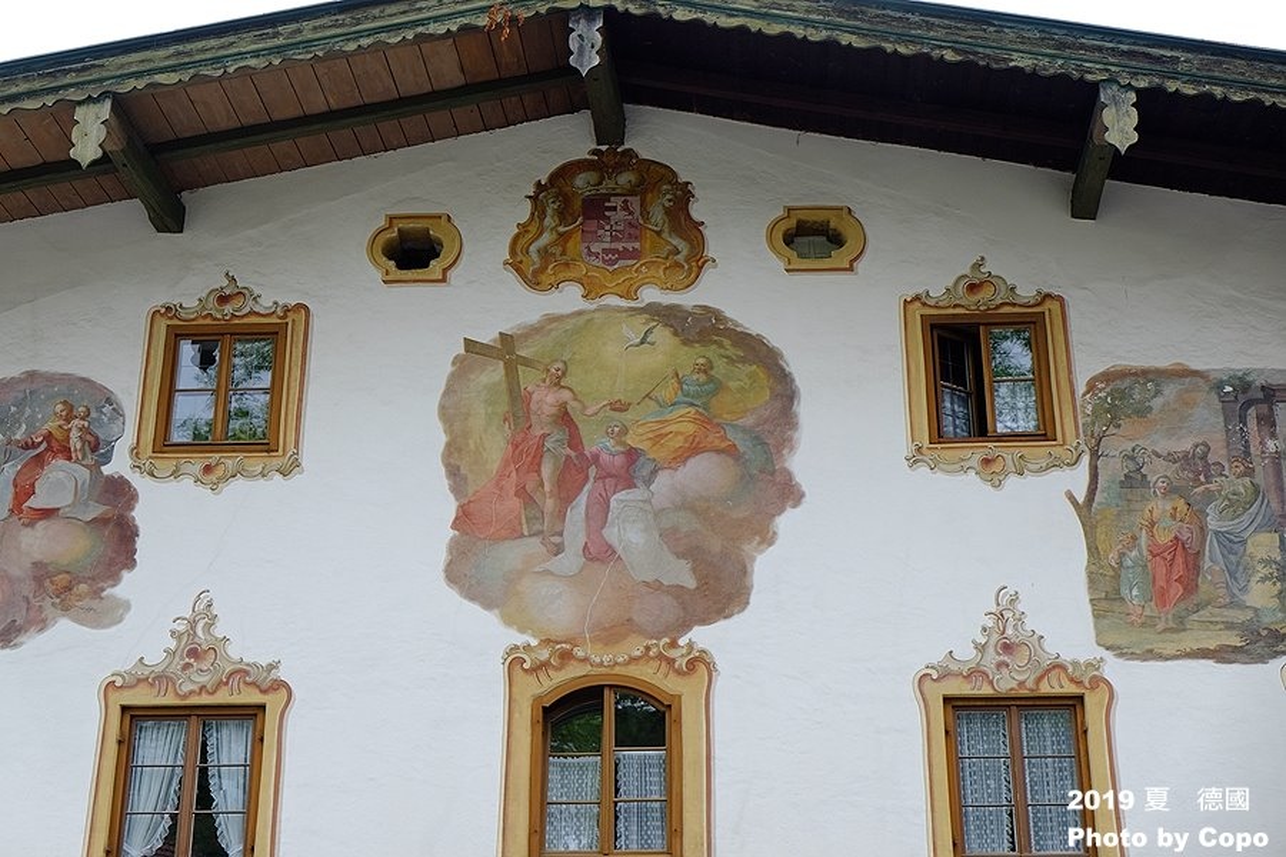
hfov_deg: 38.9
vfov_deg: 26.5
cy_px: 428
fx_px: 1822
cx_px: 643
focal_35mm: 51
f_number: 3.6
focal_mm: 34.3
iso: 200
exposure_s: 1/320
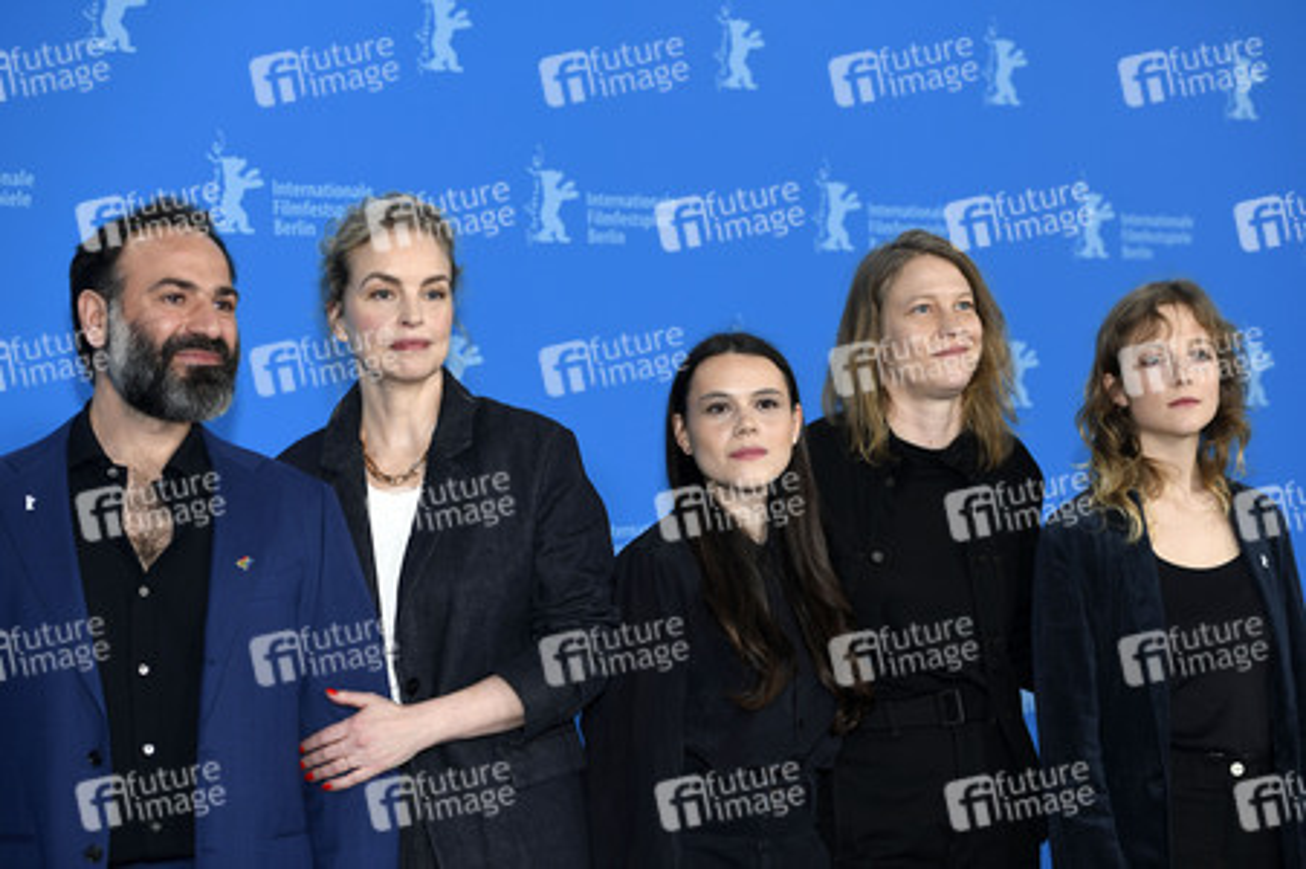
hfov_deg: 28.9
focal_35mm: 70
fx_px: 2538
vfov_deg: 19.4
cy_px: 434
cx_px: 653
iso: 640
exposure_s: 1/400
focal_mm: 70
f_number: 4
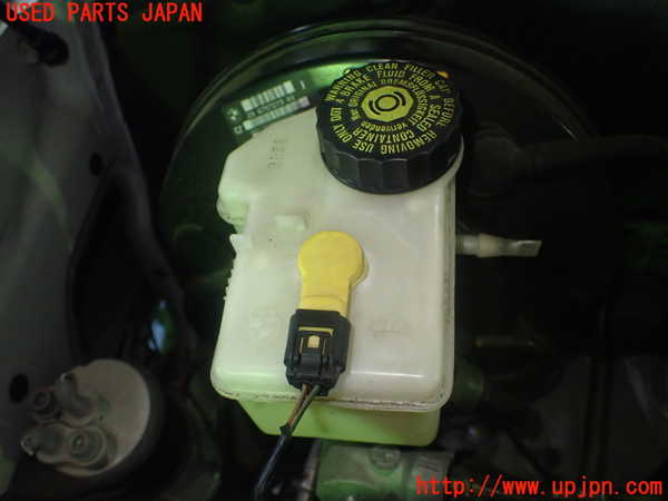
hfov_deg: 60.0
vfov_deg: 46.8
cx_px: 334
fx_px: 579
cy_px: 250
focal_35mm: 30
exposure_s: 1/125
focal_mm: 5.4
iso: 500
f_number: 2.3
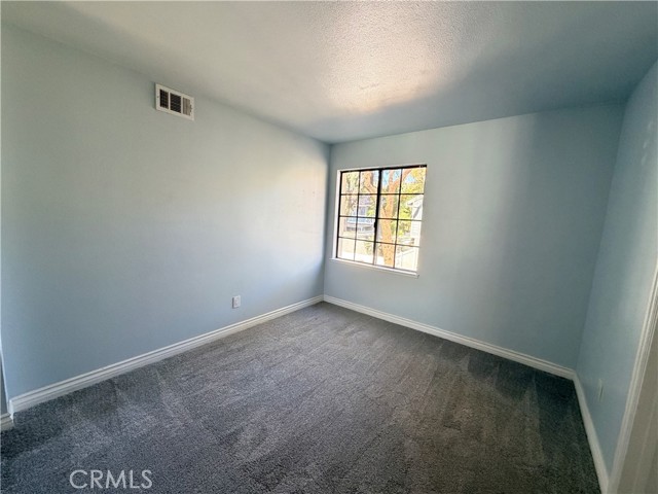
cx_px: 329
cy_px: 247
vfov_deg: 85.7
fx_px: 266
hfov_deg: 102.1
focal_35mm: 14
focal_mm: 2.22
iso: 320
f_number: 2.2
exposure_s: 1/104
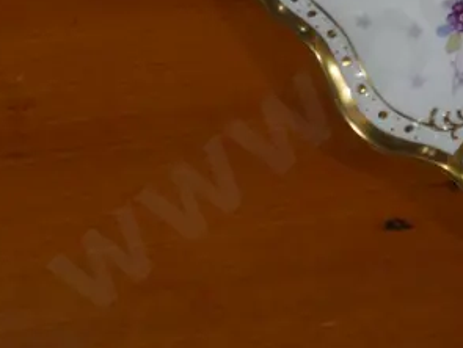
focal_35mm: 118
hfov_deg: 15.3
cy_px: -189
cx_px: 705
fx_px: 1580
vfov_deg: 12.0
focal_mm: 17
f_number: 4.5
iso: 200
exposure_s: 1/160
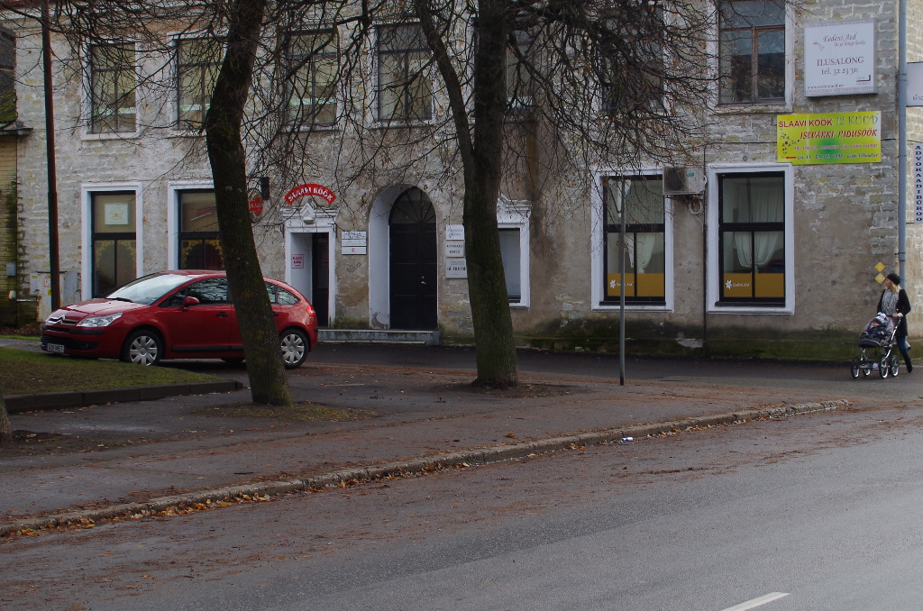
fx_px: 1995
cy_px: 258
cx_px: 561
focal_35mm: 78
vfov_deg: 17.4
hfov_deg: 26.0
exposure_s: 1/60
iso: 250
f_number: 11
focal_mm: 33
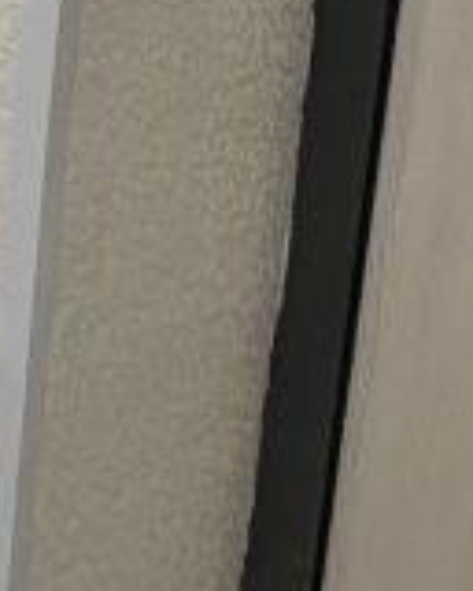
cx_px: -994
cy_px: -70
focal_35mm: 171
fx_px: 2992
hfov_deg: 7.7
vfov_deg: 11.1
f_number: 1.8
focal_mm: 4.25
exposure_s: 1/50
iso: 80
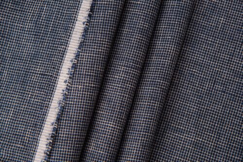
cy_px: 81
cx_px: 122
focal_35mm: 105
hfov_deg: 19.4
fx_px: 709
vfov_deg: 13.1
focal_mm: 105
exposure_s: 1/125
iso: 100
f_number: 11
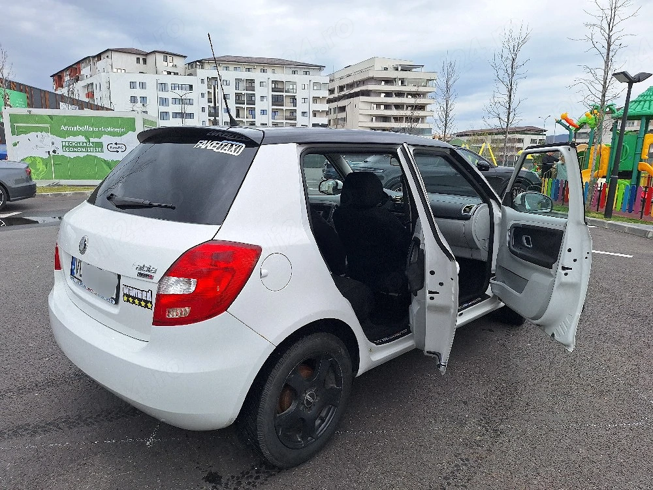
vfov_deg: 58.9
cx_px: 326
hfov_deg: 73.9
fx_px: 434
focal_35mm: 23
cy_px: 245
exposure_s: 1/588
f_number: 1.8
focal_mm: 5.54
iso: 40
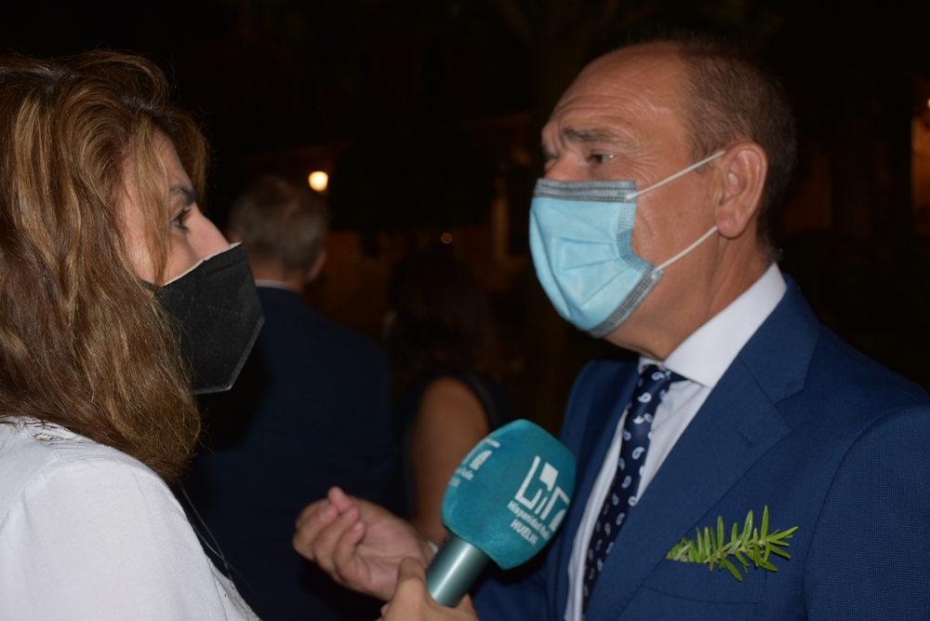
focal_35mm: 39
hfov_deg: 49.5
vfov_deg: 34.2
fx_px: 1008
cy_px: 310
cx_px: 465
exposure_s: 1/60
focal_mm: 26
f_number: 3.8
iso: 250
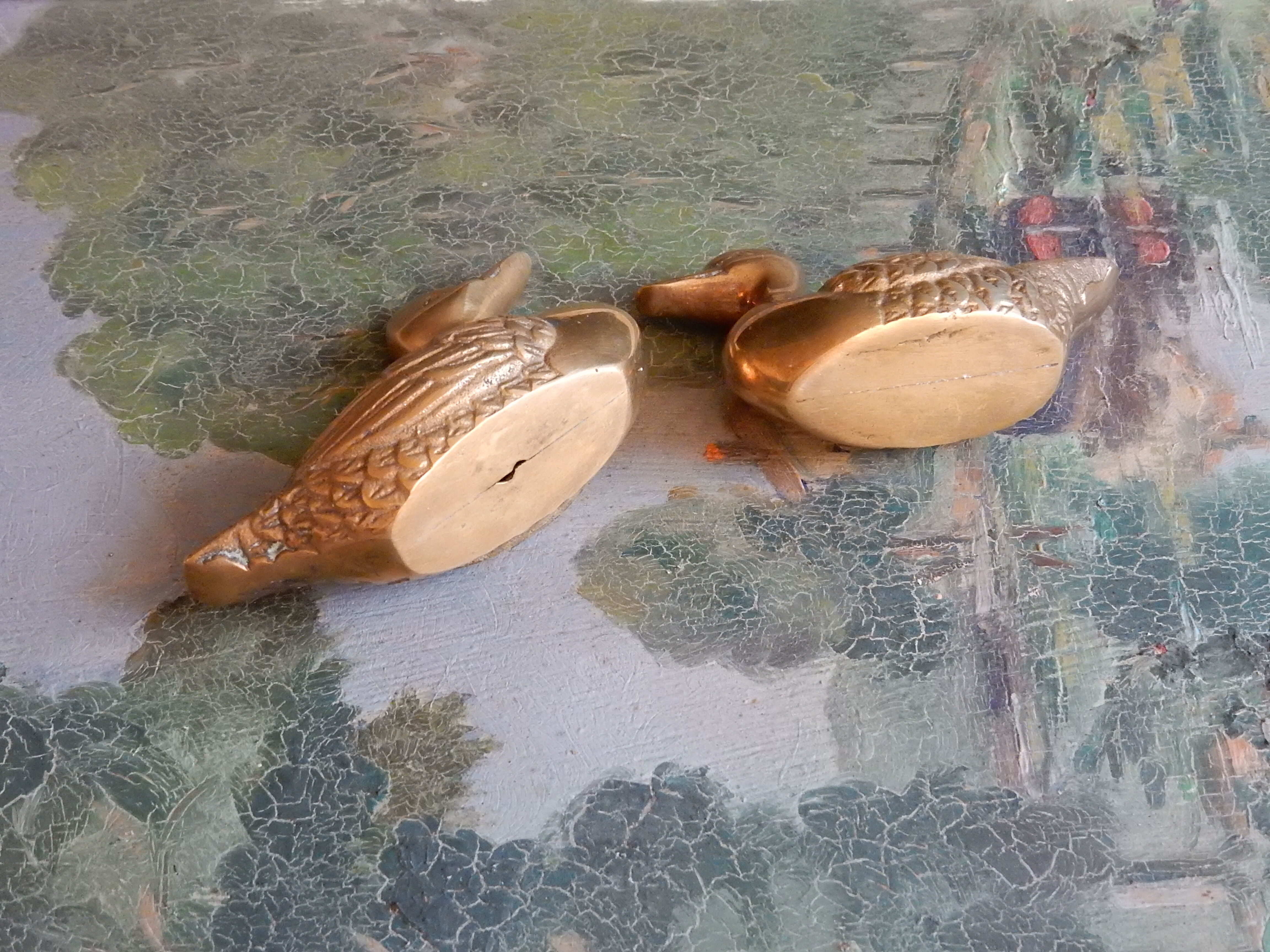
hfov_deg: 43.9
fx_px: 1578
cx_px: 635
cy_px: 476
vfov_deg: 33.6
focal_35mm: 43
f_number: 4.2
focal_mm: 7.6
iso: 1400
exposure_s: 1/40
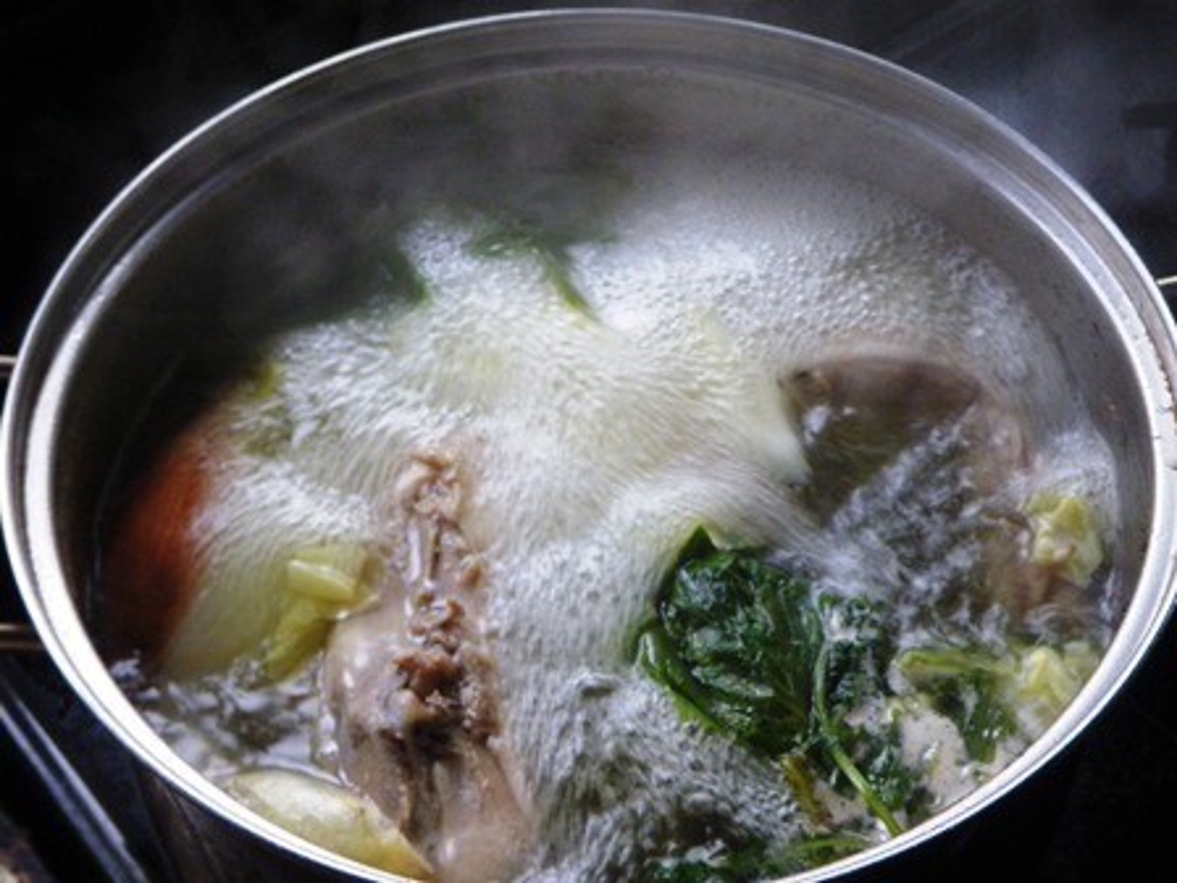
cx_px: 588
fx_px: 2108
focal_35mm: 62
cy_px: 442
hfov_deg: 31.2
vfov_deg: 23.7
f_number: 4.6
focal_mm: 11.1
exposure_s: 1/80
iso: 400
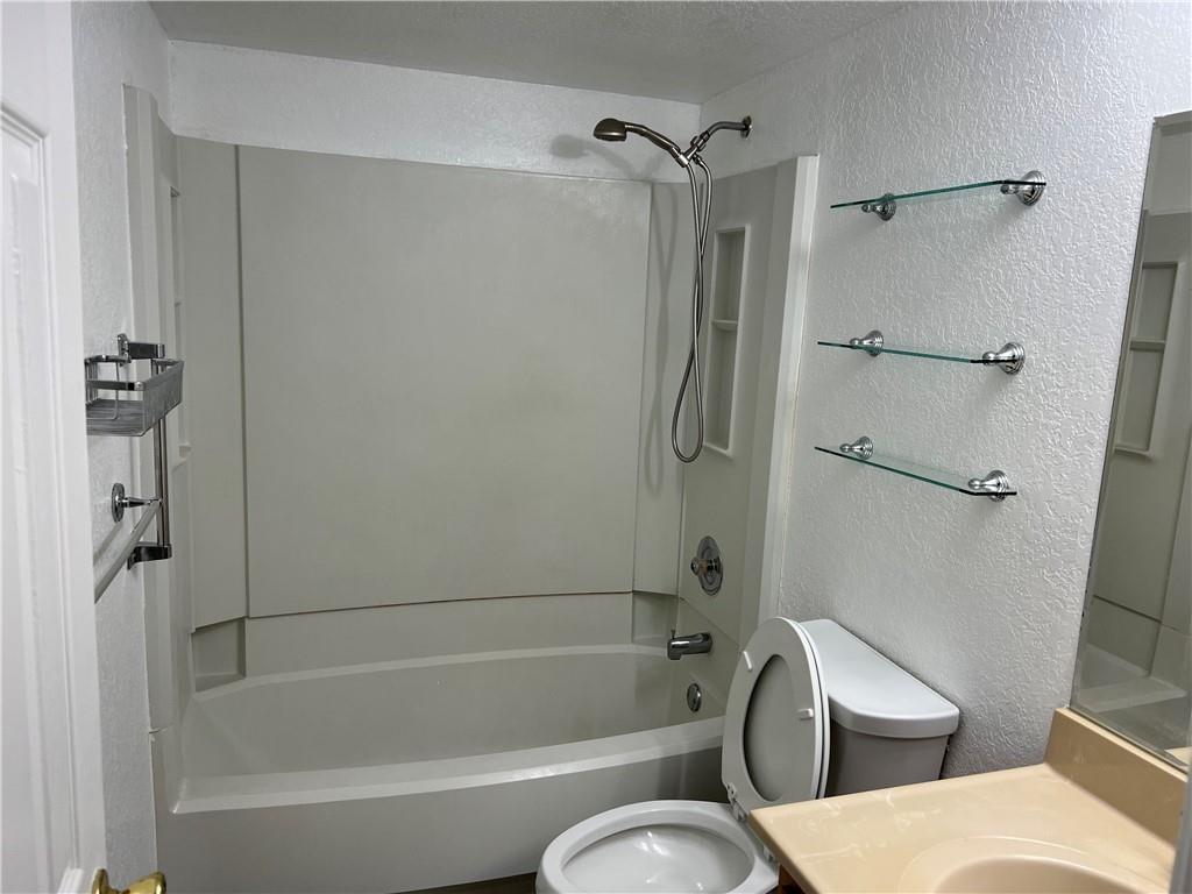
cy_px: 447
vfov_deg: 53.1
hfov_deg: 67.3
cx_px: 596
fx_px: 895
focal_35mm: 26
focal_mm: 5.7
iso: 40
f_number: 1.5
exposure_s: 1/165
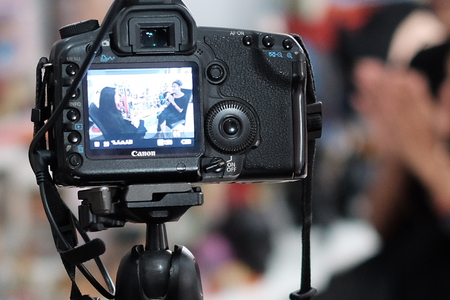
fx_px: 1725
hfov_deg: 14.8
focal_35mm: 138
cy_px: 205
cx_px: 147
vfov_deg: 9.9
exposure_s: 1/60
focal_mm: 35
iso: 1250
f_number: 1.4
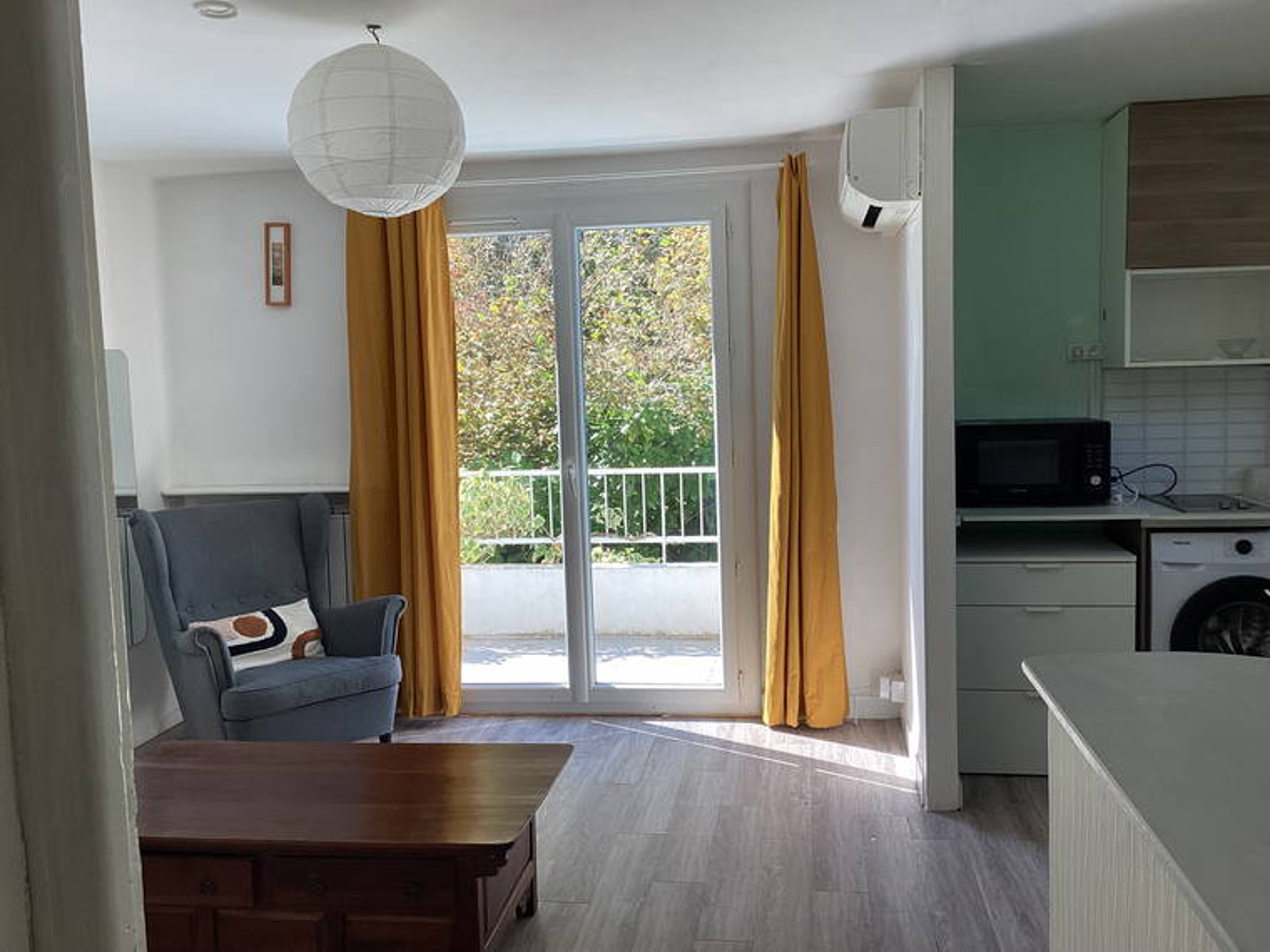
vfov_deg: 45.4
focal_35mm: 31
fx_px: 1137
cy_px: 476
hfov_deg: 58.4
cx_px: 635
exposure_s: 1/100
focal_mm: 3.3
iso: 32
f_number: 2.4
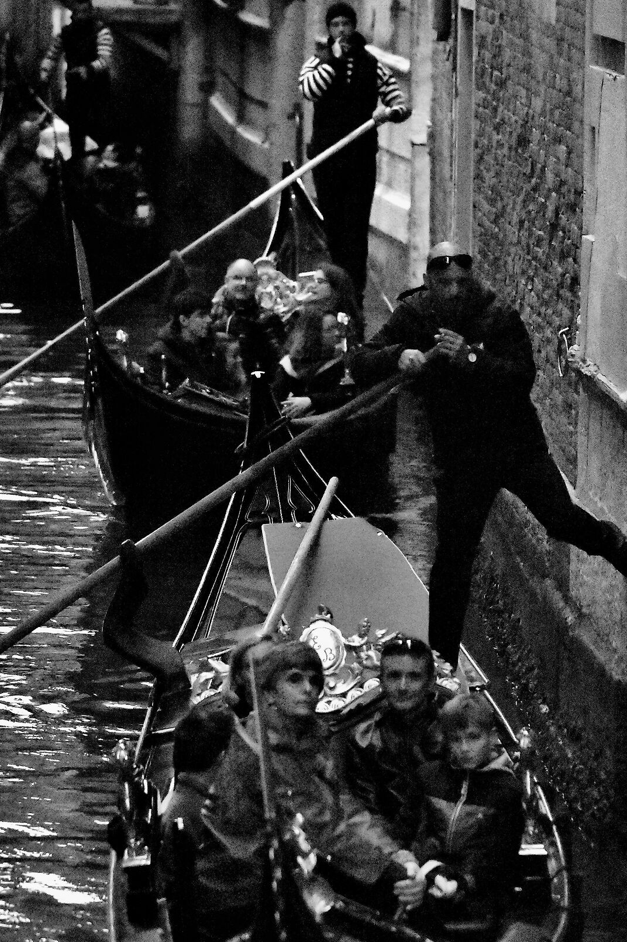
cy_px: 572
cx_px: 239
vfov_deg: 7.4
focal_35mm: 280
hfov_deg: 4.9
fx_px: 7311
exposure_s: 1/250
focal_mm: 125
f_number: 4.8
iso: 25600
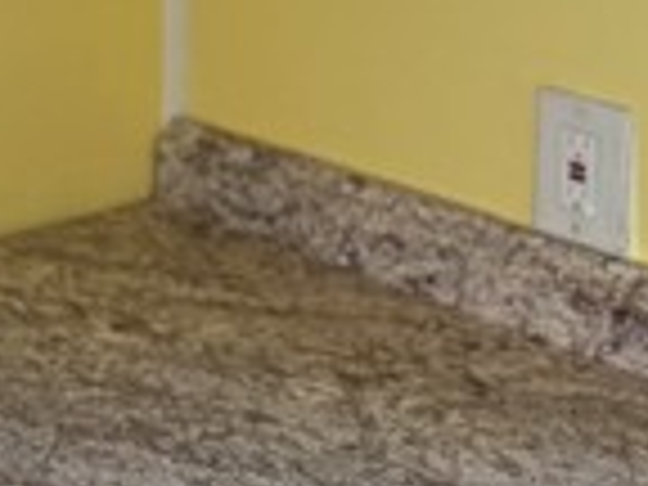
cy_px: -454
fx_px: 2003
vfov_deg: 12.4
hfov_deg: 15.5
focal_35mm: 107
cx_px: -549
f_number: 1.78
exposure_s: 1/121
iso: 80
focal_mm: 6.76
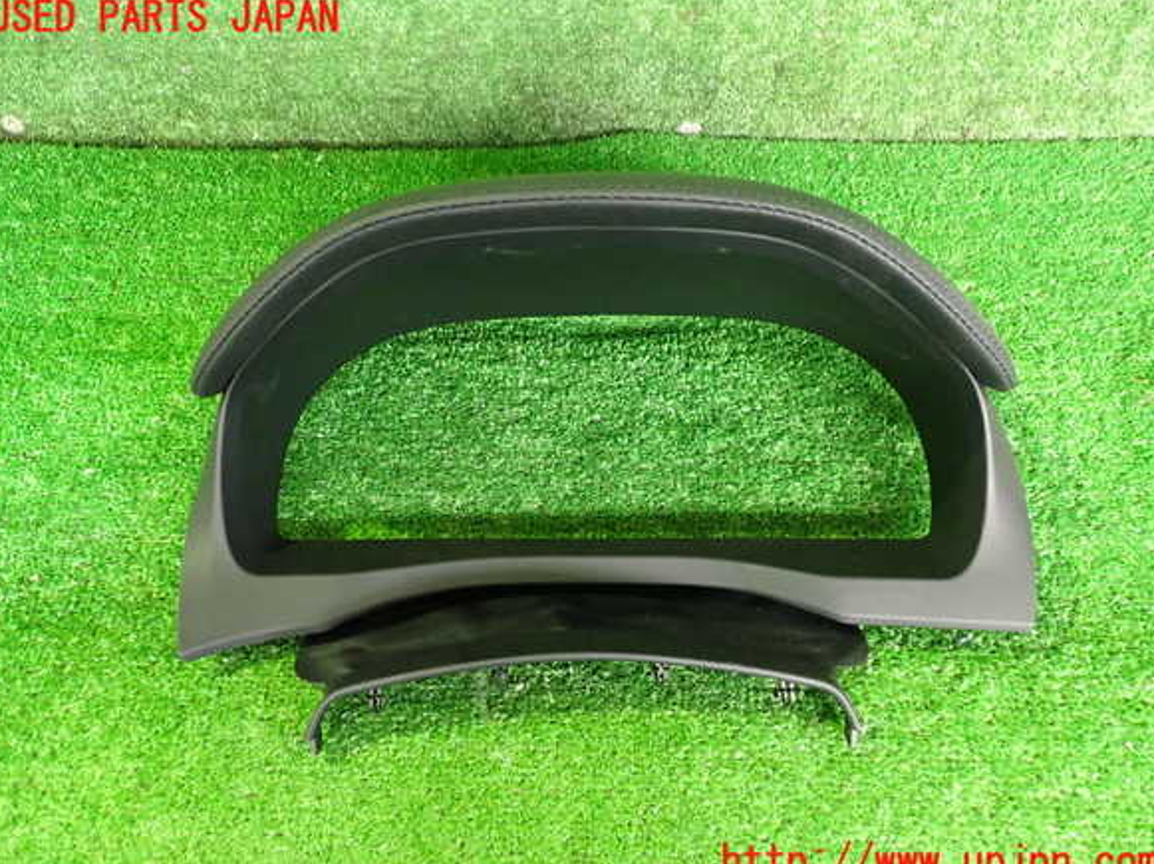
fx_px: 1033
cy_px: 441
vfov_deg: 45.4
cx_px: 574
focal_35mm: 31
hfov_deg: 58.4
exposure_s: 1/25
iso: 800
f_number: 2.3
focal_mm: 5.4
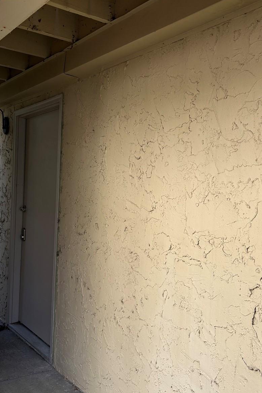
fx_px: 404
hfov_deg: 35.5
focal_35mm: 37
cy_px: 199
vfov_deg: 51.9
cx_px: 81
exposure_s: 1/439
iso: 50
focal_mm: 5.7
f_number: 1.5
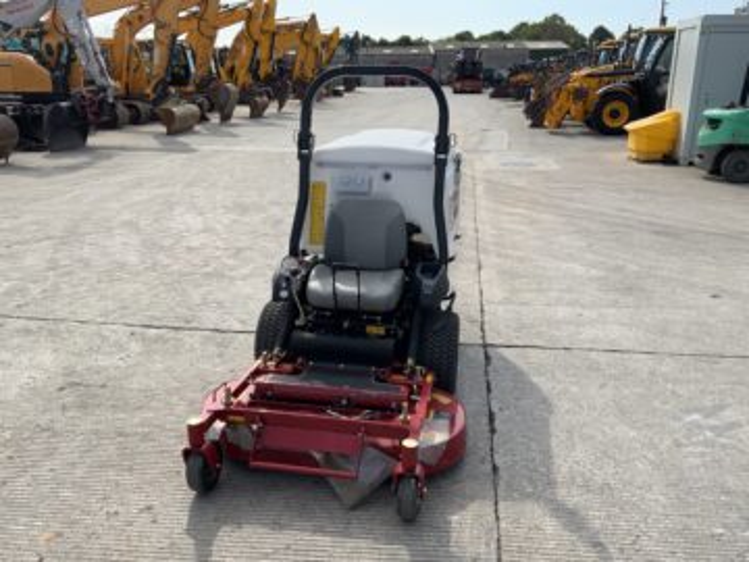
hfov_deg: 61.7
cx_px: 374
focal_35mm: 29
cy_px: 281
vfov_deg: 48.2
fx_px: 627
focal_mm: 3
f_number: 1.8
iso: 16
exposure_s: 1/1311
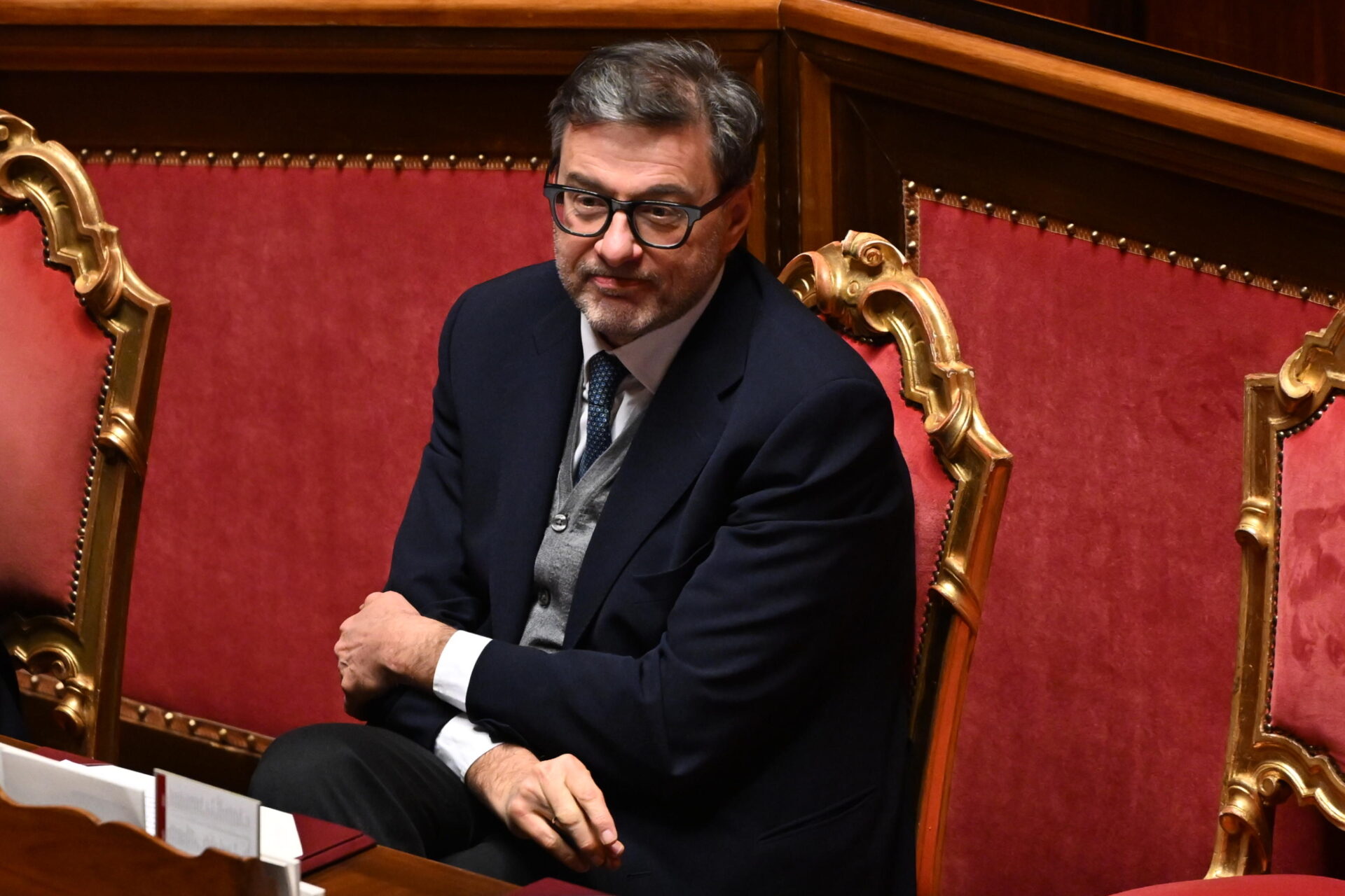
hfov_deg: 6.9
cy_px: 448
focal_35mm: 300
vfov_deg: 4.6
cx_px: 672
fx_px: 11207
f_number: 2.8
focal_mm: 200
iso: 2500
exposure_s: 1/250
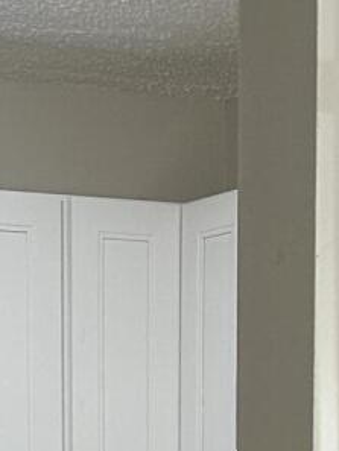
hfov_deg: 8.5
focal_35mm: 175
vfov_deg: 10.7
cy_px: 790
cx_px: 46
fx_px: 2283
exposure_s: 1/120
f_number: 1.5
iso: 125
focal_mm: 5.7
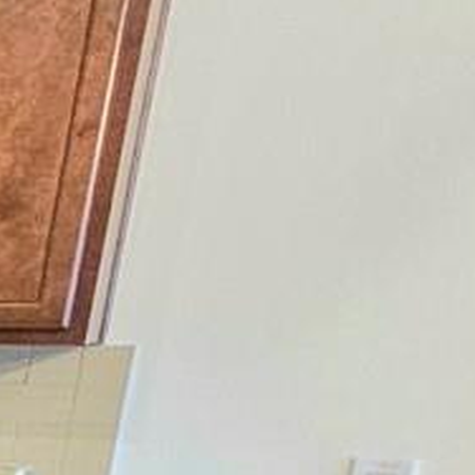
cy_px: 682
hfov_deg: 8.3
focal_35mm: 98
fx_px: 1521
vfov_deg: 16.4
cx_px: -1400
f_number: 2.2
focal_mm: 2.2
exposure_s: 1/30
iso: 500
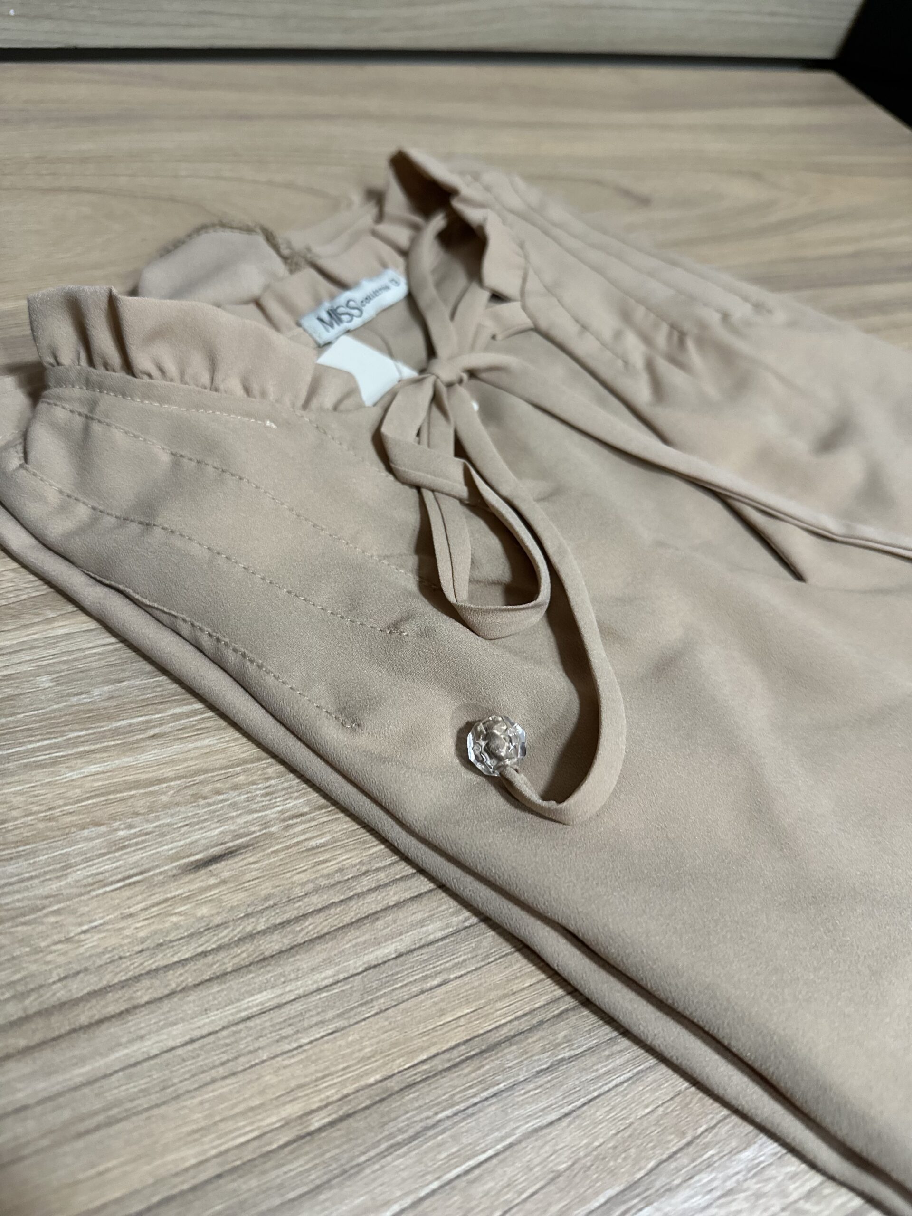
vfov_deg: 71.6
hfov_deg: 56.8
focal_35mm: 24
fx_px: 843
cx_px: 456
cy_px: 608
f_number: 1.78
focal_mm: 6.86
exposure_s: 1/60
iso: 400
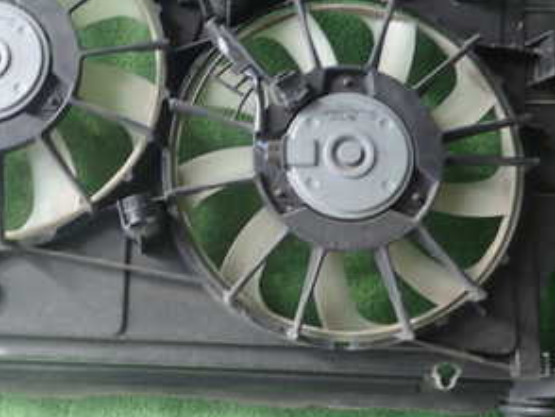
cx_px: 170
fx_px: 818
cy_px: 138
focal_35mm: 51
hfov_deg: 36.9
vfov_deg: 28.4
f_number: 2
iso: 160
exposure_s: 1/60
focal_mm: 4.5
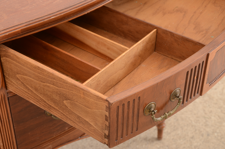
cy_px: 74
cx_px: 112
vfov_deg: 18.1
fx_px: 468
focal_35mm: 75
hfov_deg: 27.0
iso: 125
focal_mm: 50
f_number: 8
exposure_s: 1/160
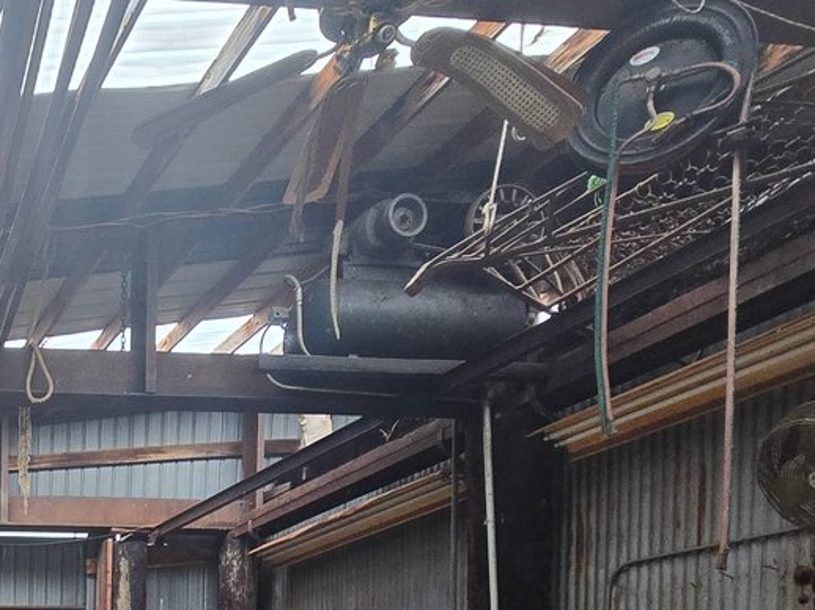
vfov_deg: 29.4
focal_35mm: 38
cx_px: -177
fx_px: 894
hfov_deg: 36.8
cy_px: 818
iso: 125
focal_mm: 2.2
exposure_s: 1/60
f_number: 2.2
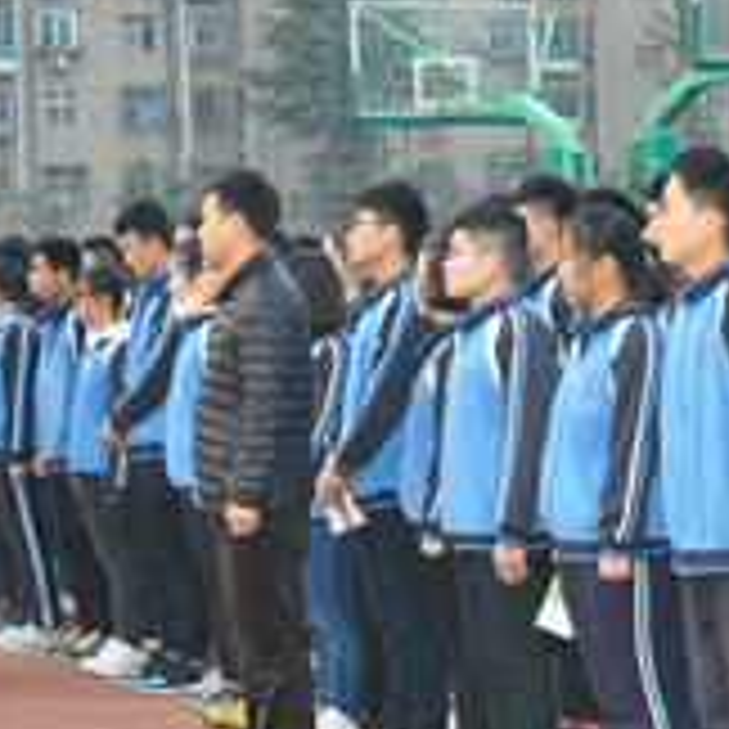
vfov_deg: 15.3
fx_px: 2692
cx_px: 508
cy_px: 580
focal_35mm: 113
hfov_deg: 15.4
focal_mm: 24
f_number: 4
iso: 800
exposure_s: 1/80
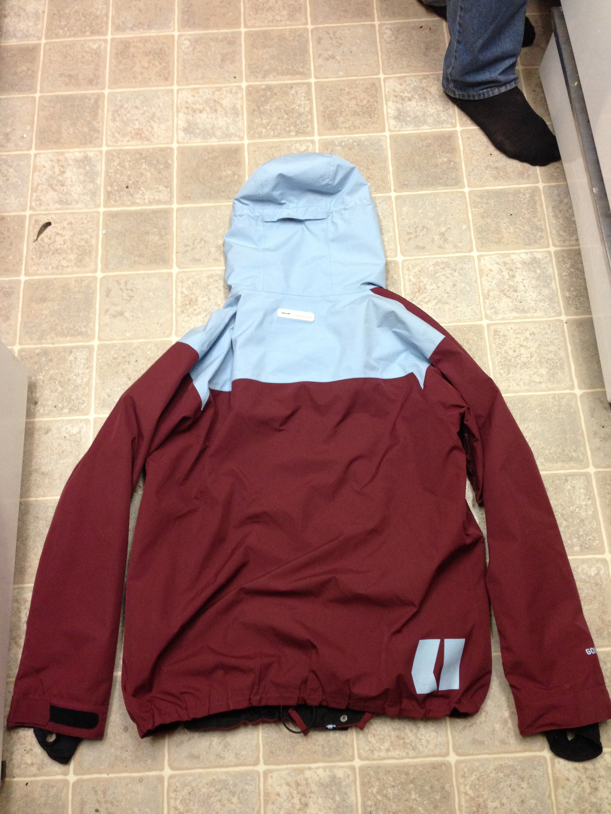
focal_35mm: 33
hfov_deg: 42.9
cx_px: 306
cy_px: 407
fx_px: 777
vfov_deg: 55.4
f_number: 2.4
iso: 200
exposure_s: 1/20
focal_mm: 4.13
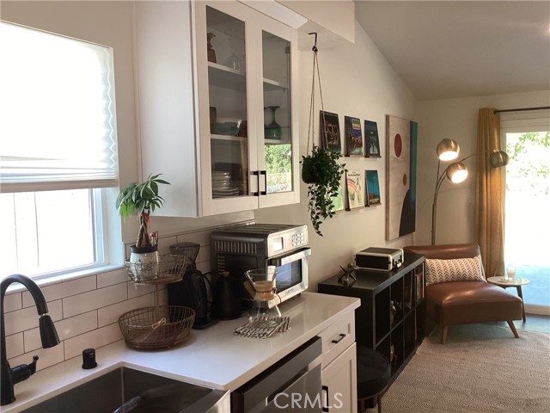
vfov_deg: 45.4
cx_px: 275
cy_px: 206
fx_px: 493
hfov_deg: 58.4
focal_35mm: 31
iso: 64
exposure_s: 1/60
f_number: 2.4
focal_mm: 3.3
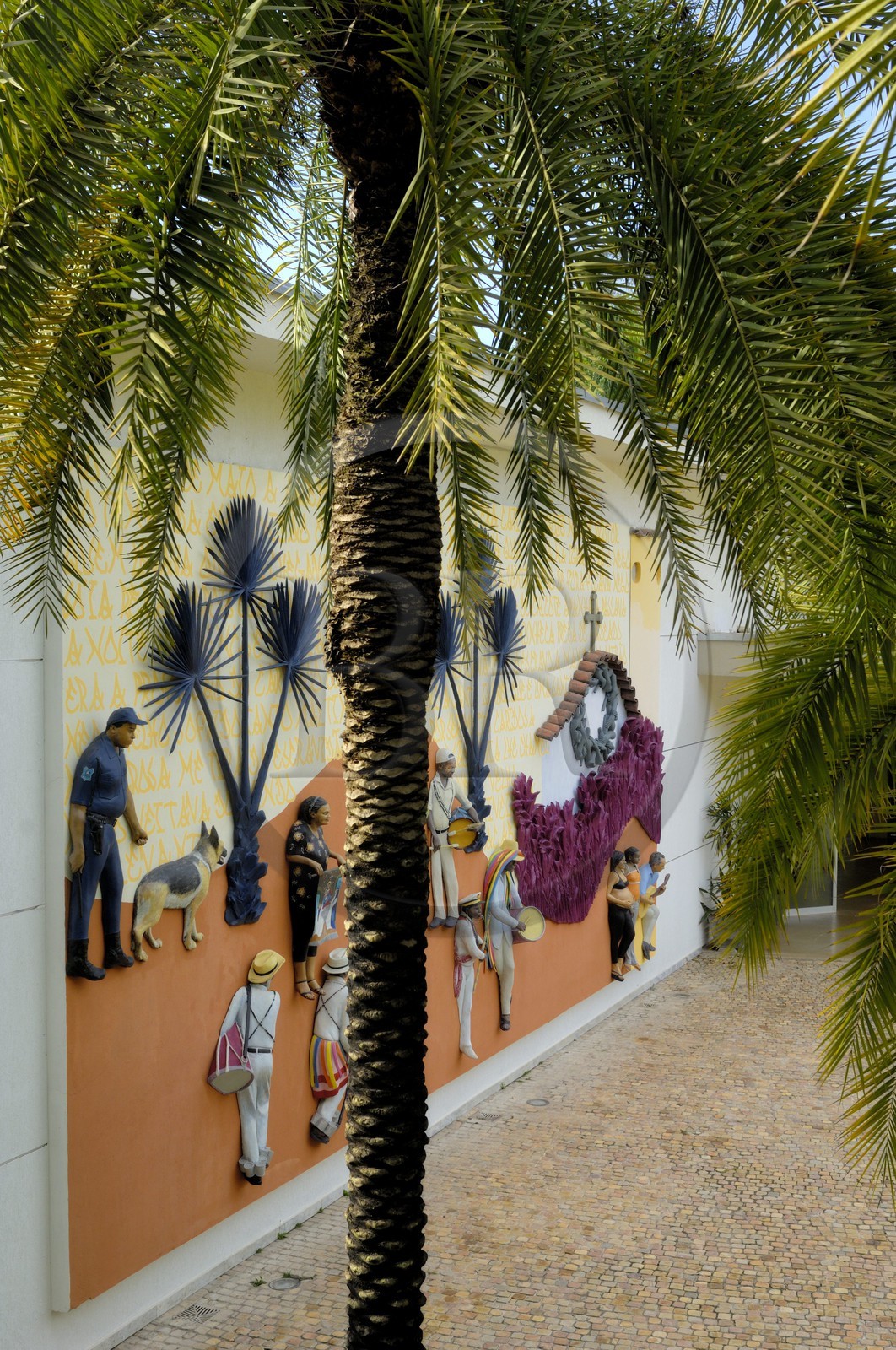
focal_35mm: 42
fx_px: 1573
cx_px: 448
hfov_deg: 31.8
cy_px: 675
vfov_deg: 46.5
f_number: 8
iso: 100
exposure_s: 1/100
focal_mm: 28
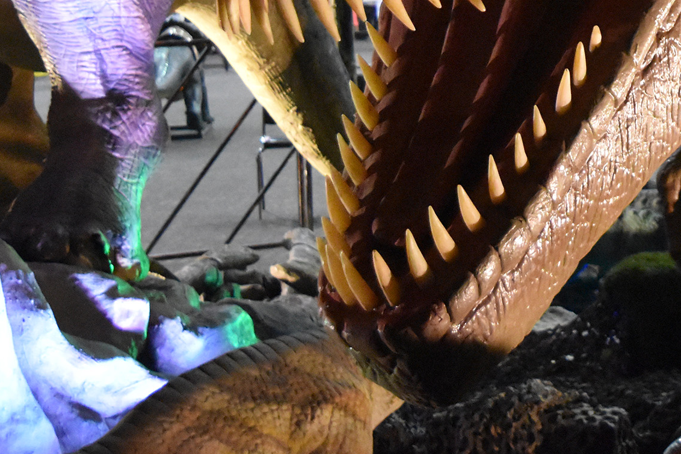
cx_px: 815
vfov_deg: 11.6
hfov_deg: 17.0
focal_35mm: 115
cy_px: -115
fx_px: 2181
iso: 6400
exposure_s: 1/60
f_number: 4.2
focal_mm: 29
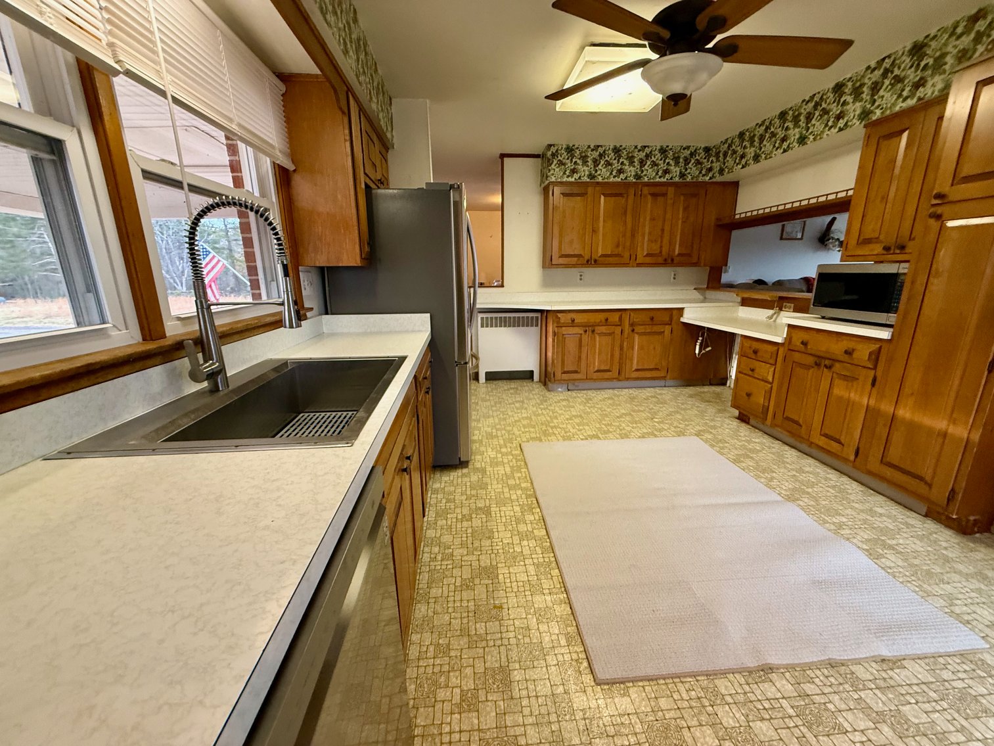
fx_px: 402
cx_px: 497
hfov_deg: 102.1
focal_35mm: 14
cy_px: 373
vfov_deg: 85.7
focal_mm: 2.22
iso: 320
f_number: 2.2
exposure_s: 1/60
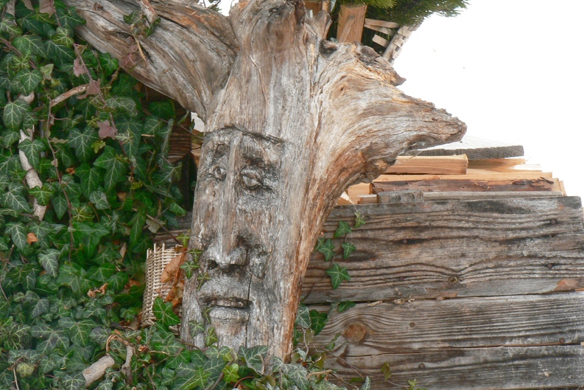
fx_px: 2450
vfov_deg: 9.1
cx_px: 292
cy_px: 191
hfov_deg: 13.6
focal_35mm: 151
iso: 100
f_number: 8
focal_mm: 24.1
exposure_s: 1/13
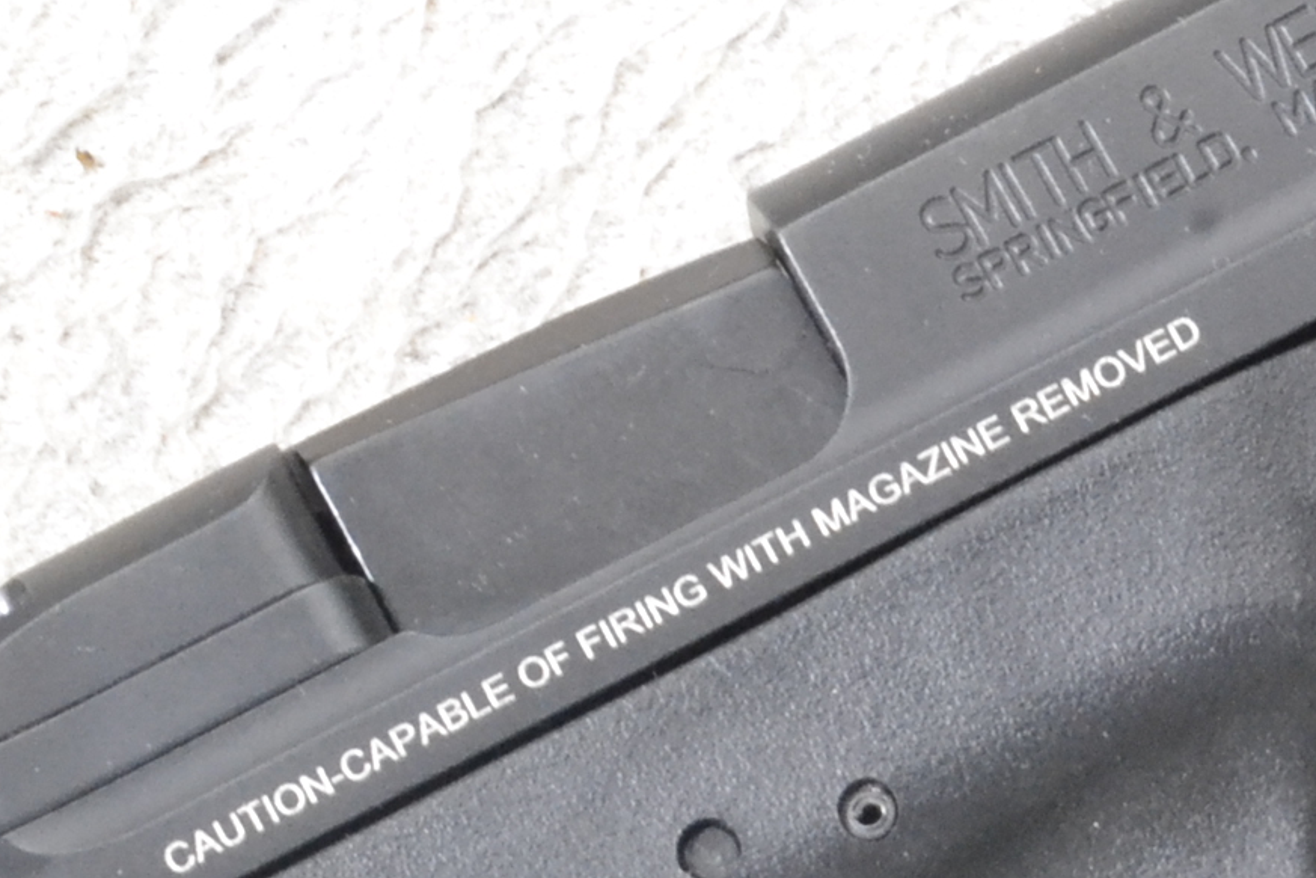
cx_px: 710
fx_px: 10418
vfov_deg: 4.8
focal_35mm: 285
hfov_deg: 7.2
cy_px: 1368
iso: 3200
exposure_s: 1/160
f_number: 20
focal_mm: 48
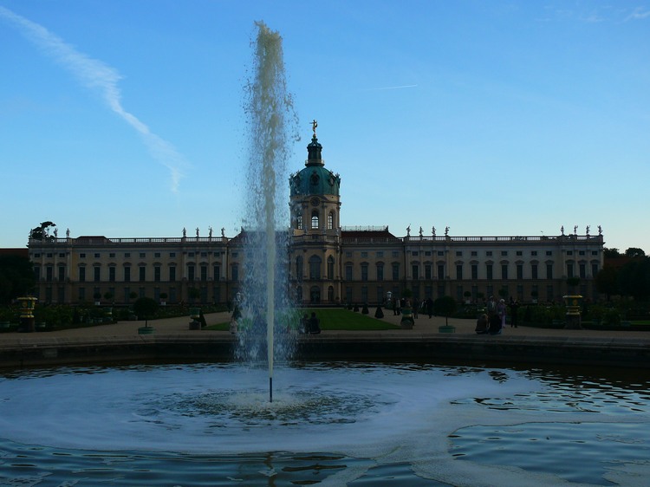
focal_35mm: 40
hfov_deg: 46.8
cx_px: 325
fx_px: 751
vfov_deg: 35.9
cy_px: 244
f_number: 4
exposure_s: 1/200
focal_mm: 8.2
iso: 100
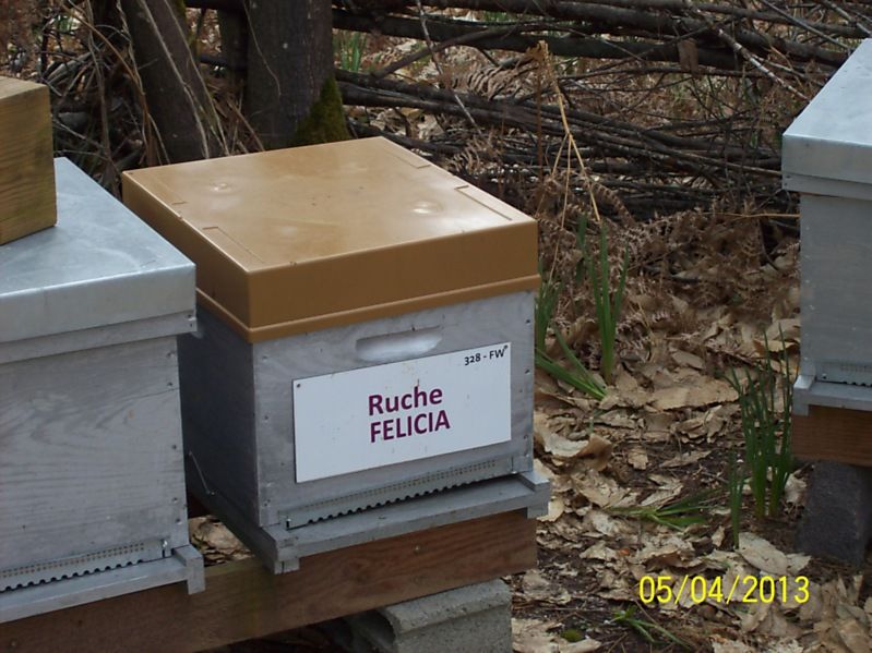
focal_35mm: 87
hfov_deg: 22.5
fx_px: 2191
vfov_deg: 17.0
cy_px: 326
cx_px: 436
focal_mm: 14.3
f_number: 4.3
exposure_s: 1/112
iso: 80
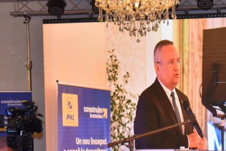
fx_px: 1314
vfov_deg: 6.6
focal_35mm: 209
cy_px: 113
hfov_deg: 9.8
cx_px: 178
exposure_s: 1/100
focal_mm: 55
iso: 800
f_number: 5.6
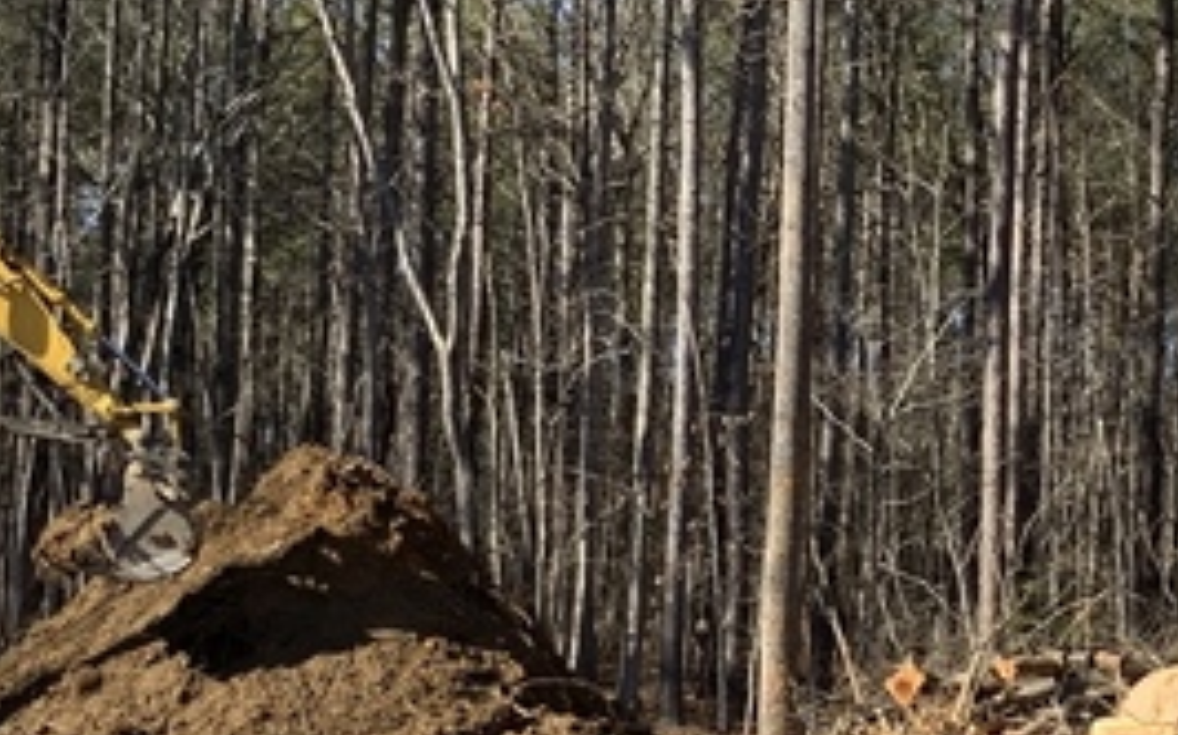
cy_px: 562
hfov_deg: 19.0
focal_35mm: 106
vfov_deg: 12.3
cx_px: 1236
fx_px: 3402
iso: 25
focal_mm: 4.25
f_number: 1.8
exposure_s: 1/849
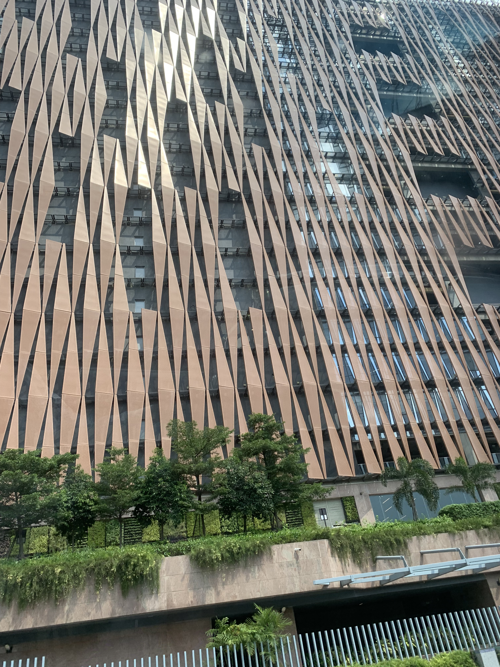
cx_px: 250
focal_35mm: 26
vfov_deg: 67.3
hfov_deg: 53.1
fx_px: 501
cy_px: 334
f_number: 1.8
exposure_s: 1/936
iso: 25
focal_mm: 4.25
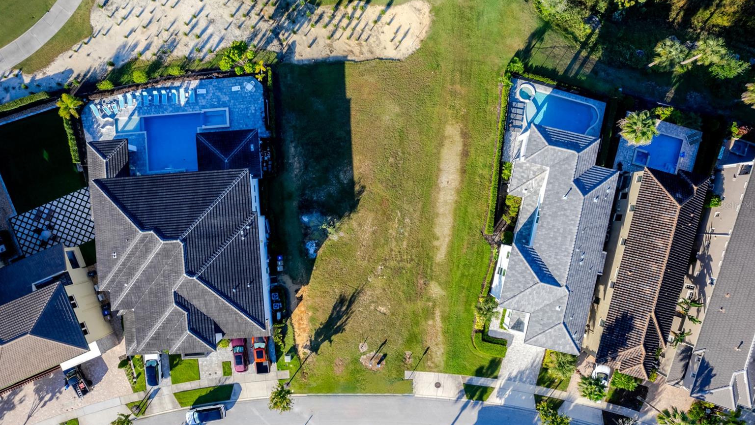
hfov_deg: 76.3
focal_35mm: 24
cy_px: 205
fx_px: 480
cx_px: 369
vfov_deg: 47.7
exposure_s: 1/25
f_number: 2.8
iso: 100
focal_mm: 8.4
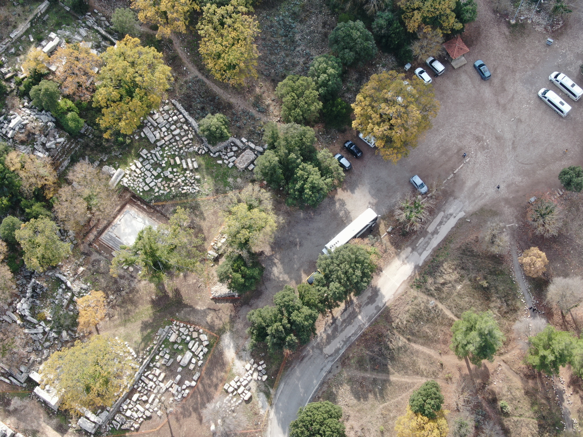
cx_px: 292
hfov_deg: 39.7
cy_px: 218
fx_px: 808
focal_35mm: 48
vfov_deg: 30.3
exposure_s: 1/160
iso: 100
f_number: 3.8
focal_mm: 8.6
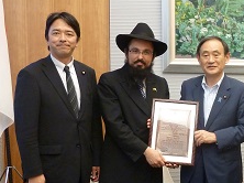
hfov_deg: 25.3
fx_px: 528
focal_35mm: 75
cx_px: 212
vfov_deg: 19.4
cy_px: 152
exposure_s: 1/30
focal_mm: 5.3
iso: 320
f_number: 3.5
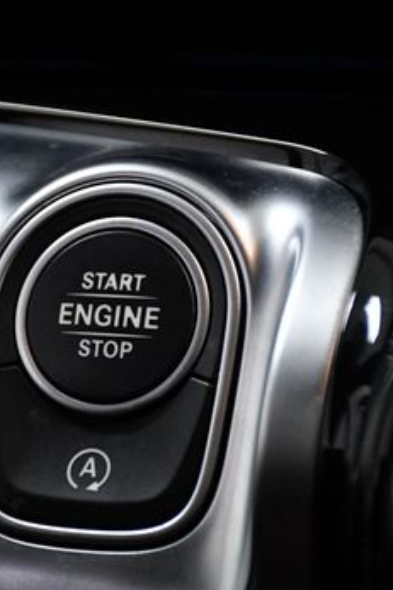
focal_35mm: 249
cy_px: 355
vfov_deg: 8.3
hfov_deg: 5.5
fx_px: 4081
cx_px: 83
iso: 2500
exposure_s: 1/500
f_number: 5.6
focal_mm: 90
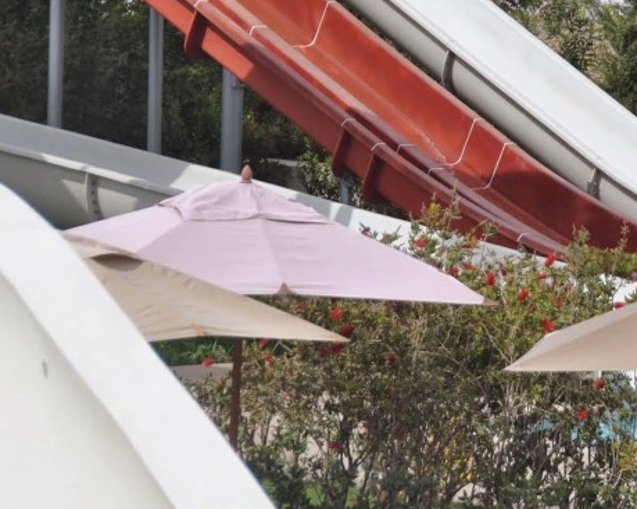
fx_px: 6977
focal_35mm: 370
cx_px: 720
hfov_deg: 5.2
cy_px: 54
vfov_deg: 4.2
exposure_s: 1/500
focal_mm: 105
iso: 100
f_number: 5.6
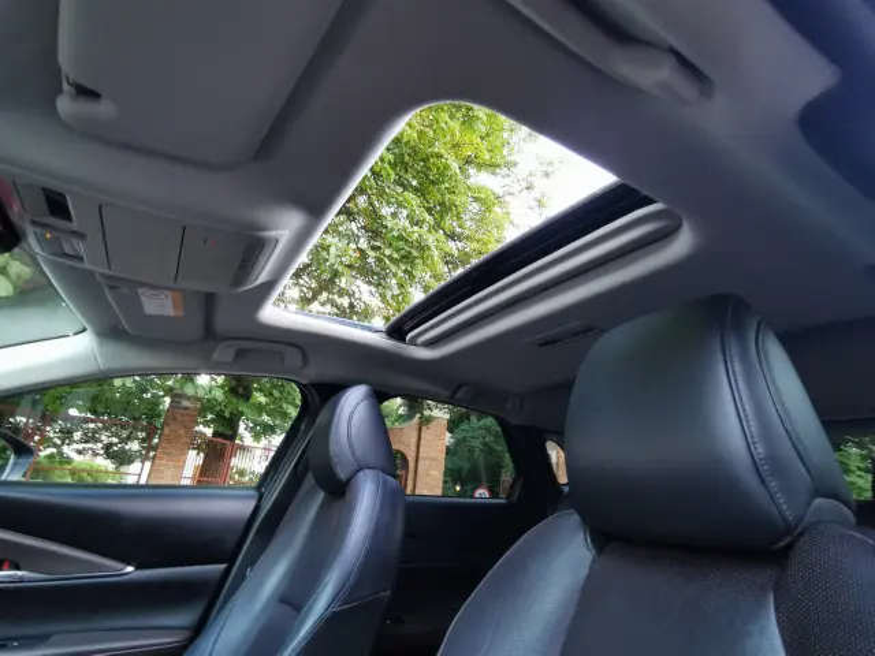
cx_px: 438
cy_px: 328
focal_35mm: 18
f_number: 2.2
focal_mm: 2.35
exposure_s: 1/24
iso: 320
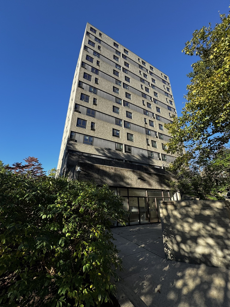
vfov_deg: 102.1
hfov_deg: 85.7
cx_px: 115
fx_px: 124
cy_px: 154
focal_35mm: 14
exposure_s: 1/529
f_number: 2.2
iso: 40
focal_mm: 2.22
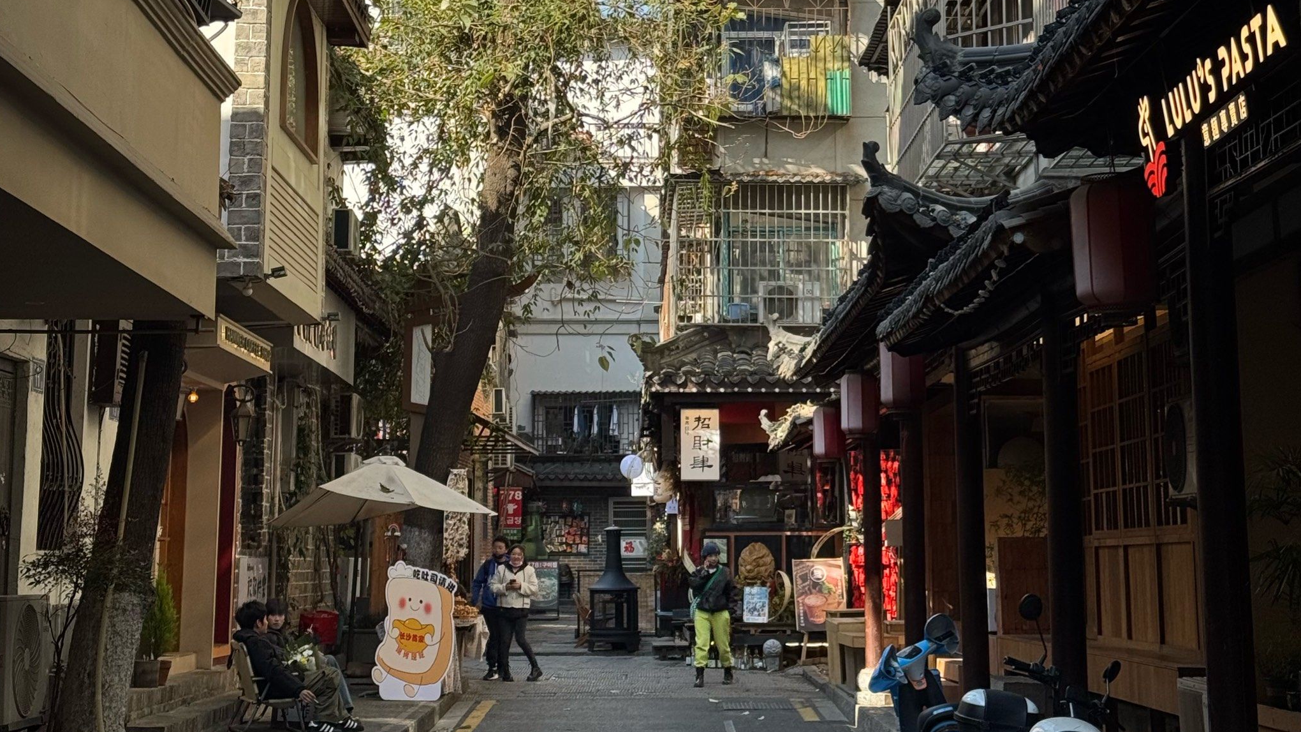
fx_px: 2415
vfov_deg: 17.0
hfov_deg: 30.2
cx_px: 649
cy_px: 96
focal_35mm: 70
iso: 64
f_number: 1.78
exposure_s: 1/1114
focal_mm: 6.76
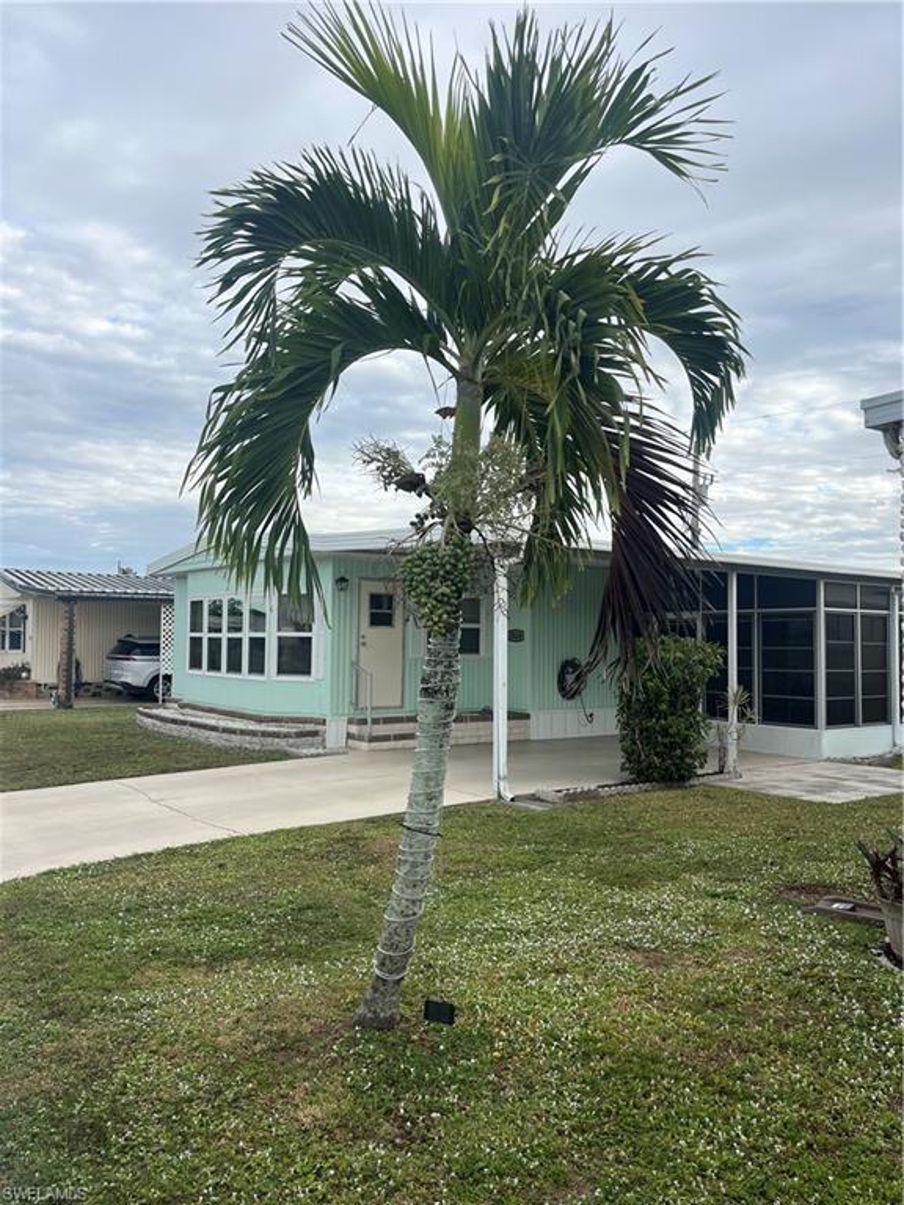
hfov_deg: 53.1
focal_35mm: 26
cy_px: 602
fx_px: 905
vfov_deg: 67.3
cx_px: 452
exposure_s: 1/1238
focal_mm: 5.1
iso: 50
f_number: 1.6
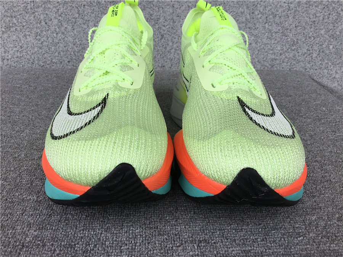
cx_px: 172
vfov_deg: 45.4
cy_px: 128
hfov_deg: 58.4
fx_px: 307
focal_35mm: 31
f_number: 2.4
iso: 25
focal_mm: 3.3
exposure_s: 1/353
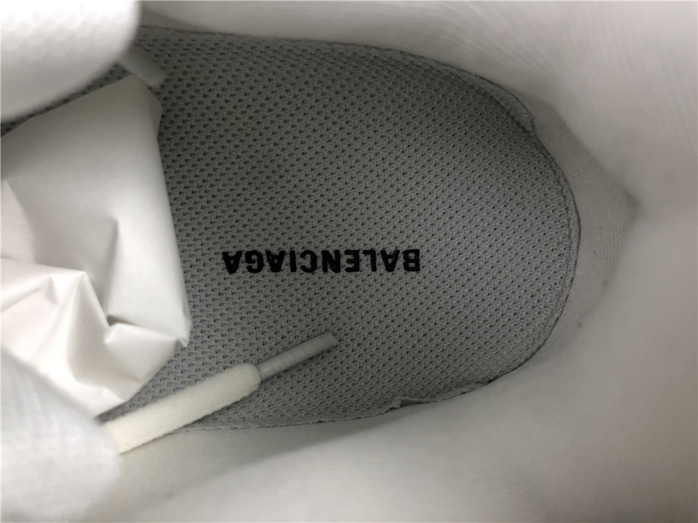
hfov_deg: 63.4
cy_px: 262
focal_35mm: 28
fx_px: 565
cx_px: 349
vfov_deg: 49.7
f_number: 1.8
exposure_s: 1/33
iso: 32
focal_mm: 4
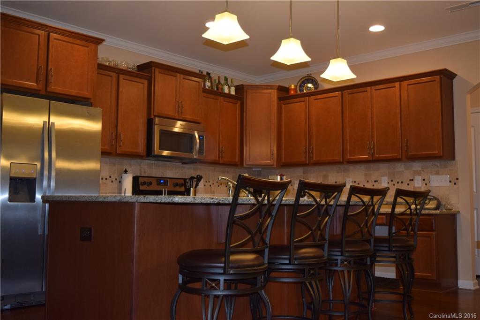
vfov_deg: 34.2
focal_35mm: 39
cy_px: 160
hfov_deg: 49.6
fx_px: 520
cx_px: 240
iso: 800
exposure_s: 1/80
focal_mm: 26
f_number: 4.5
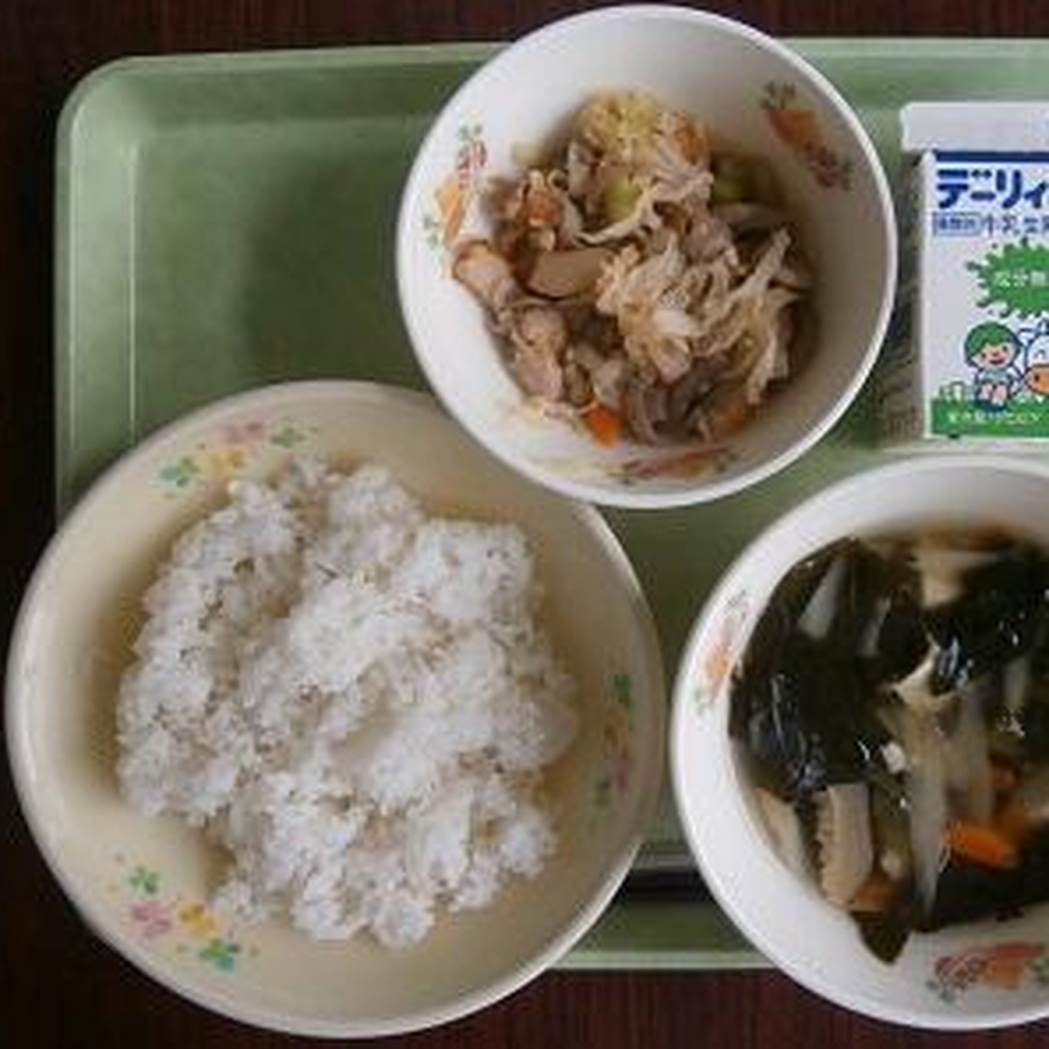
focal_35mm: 31
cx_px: 657
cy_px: 526
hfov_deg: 52.0
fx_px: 1063
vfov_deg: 52.5
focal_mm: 4.7
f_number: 2.8
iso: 80
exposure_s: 1/50
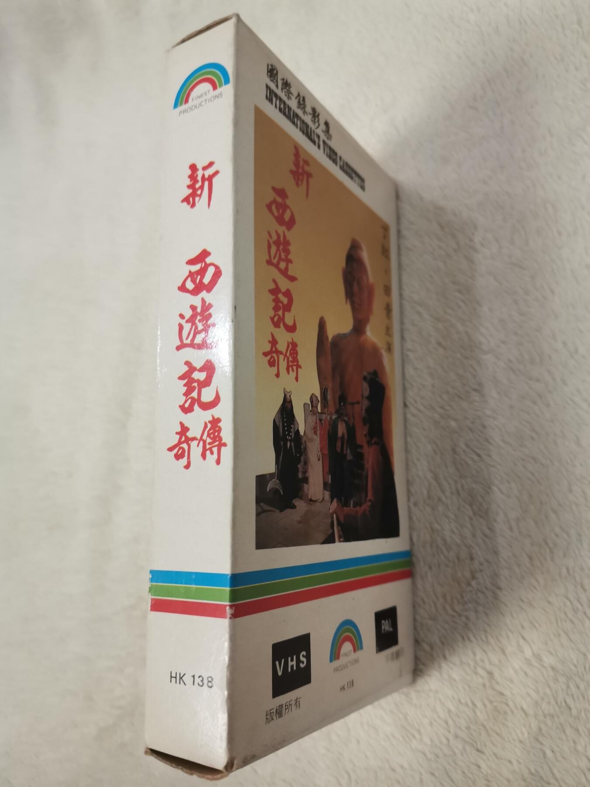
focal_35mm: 26
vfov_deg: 67.3
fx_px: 591
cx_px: 295
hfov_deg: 53.1
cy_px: 394
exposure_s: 1/33.3
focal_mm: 4.75
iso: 800
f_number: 1.8
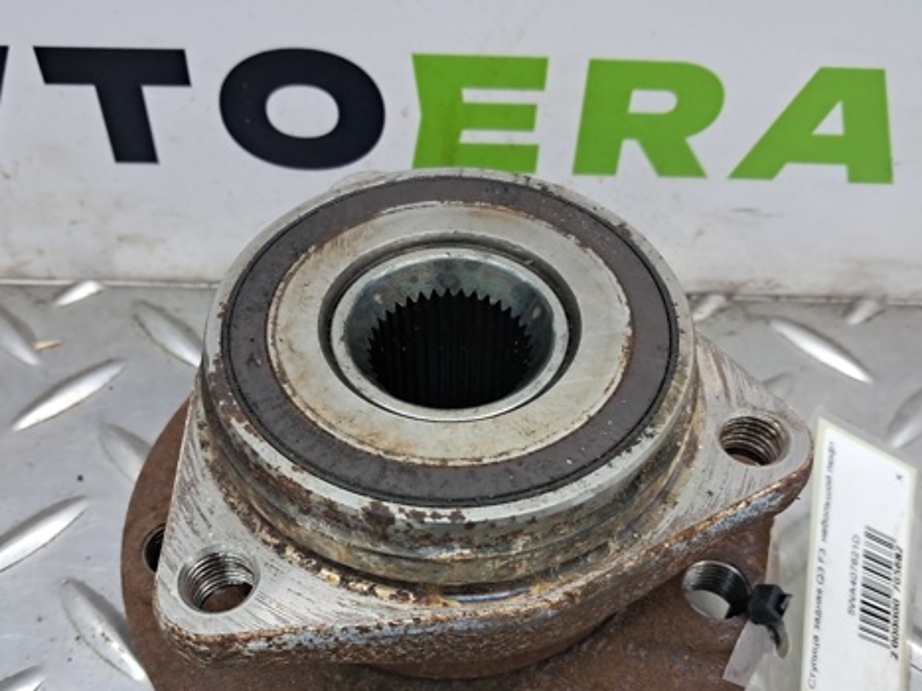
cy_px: 453
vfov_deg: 38.3
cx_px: 442
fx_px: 985
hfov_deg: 50.1
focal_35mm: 37
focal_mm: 4
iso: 125
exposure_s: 1/50
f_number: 1.8
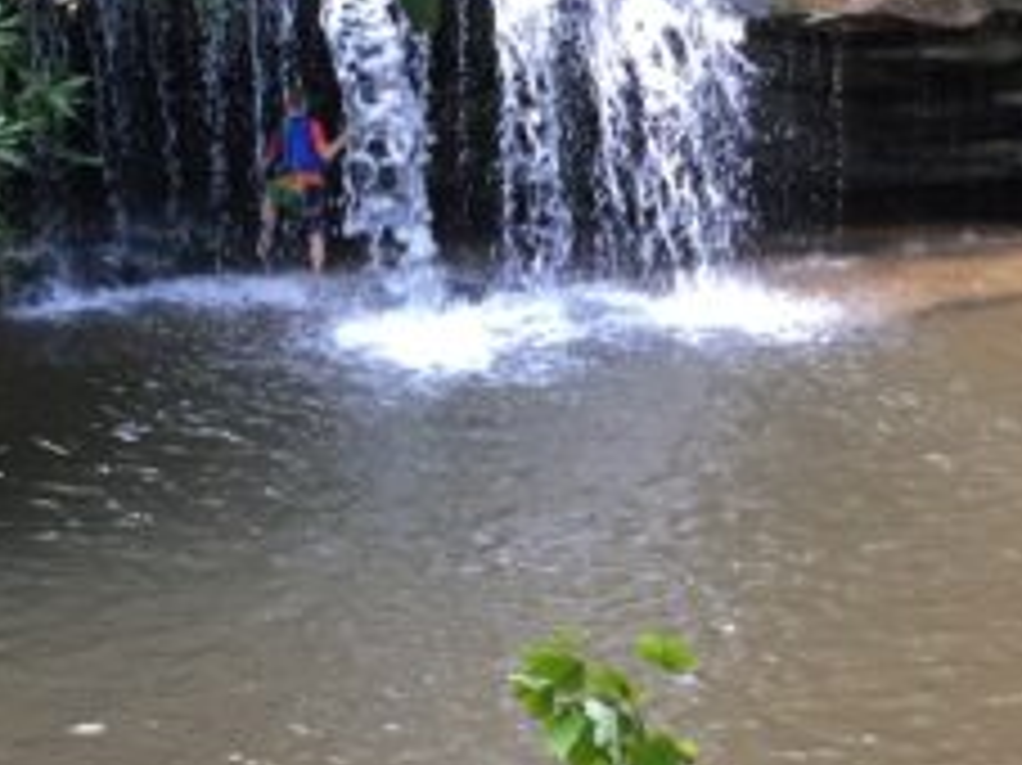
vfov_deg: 15.1
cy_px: 441
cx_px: 626
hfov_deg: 20.0
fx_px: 2892
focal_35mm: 98
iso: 40
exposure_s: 1/30
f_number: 2.2
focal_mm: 4.15
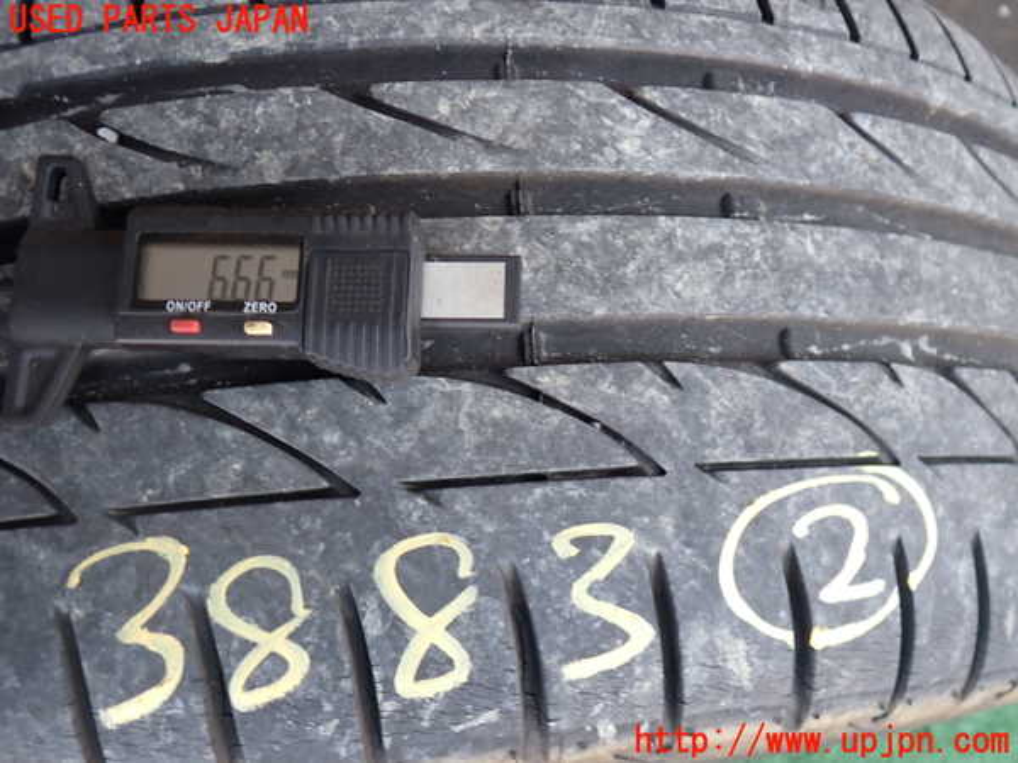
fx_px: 882
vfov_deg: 46.8
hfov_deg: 60.0
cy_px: 382
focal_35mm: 30
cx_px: 509
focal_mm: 5.4
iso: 200
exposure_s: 1/80
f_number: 2.3
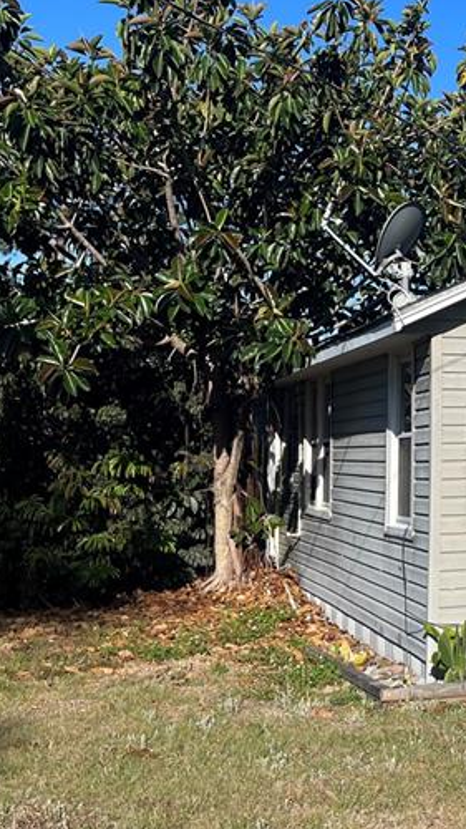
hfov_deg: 19.0
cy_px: 328
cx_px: 630
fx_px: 1275
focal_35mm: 58
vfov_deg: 35.9
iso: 50
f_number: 1.6
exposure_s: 1/3745
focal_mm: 5.1
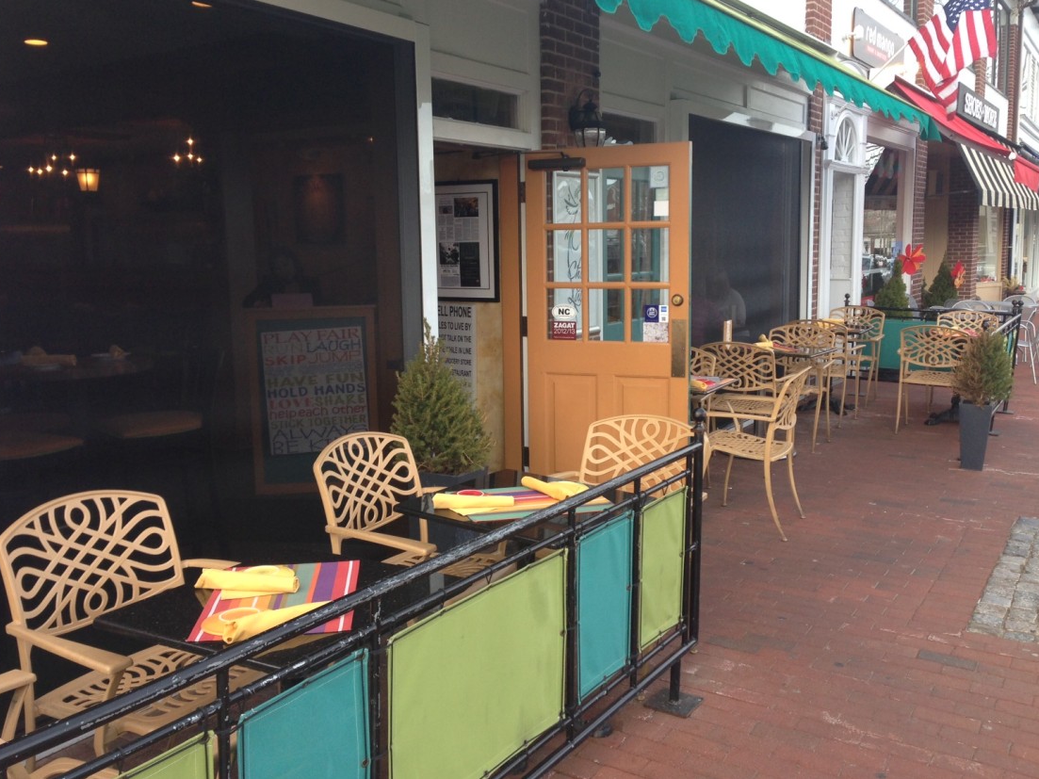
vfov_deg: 40.7
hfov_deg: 52.6
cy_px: 368
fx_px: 1050
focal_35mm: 35
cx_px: 522
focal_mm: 4.12
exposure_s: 1/120
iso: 50
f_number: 2.4
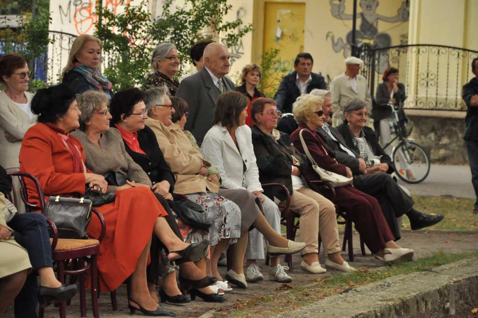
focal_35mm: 158
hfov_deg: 13.1
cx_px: 239
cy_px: 159
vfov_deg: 8.7
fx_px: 2089
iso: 2000
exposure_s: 1/500
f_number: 5.6
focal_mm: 105
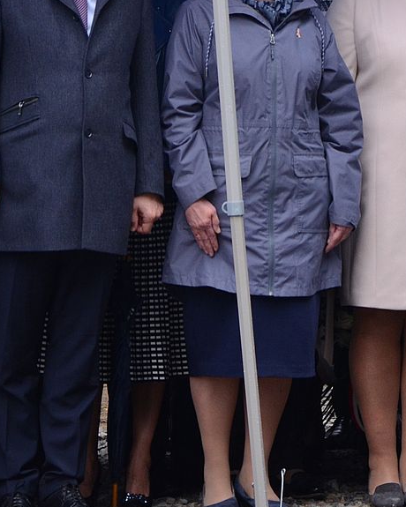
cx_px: 317
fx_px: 5394
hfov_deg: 4.3
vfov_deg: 5.4
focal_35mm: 359
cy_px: 103
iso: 800
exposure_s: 1/25
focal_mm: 105
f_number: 5.6
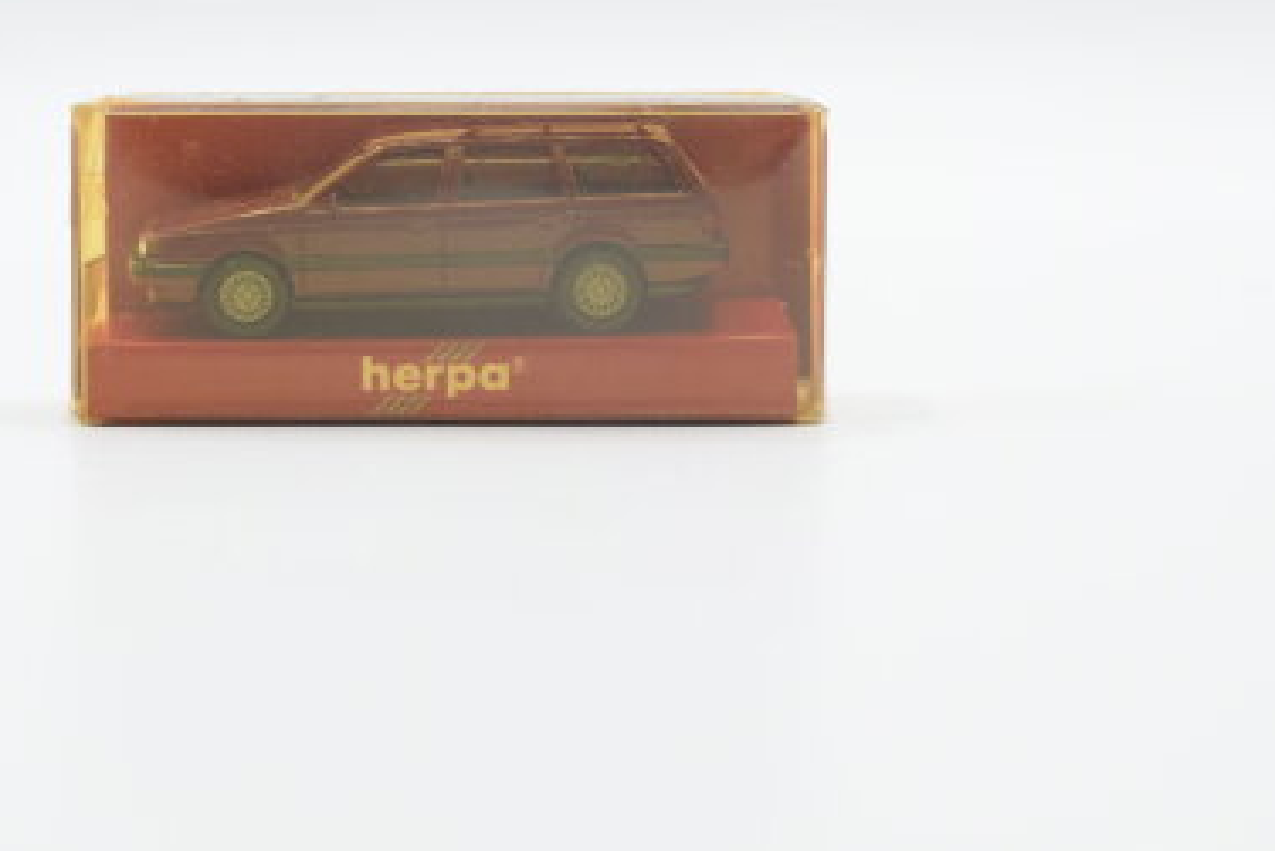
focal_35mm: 84
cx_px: 444
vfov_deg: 16.3
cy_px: 249
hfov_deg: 24.1
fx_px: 2969
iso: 400
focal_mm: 35
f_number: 8
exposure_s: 1/160
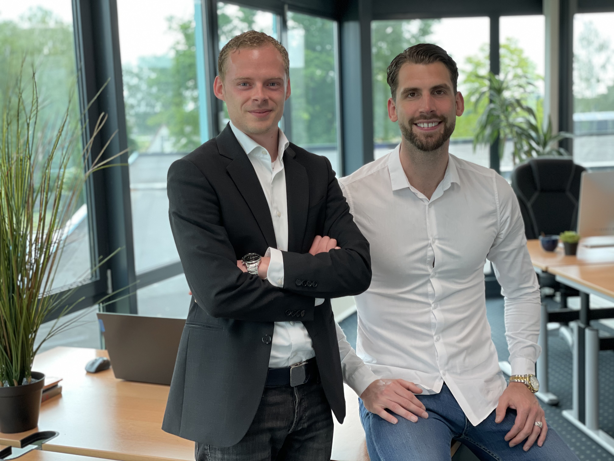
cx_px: 307
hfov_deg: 36.8
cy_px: 230
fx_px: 922
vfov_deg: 28.0
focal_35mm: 52
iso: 125
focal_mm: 6
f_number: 2
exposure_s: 1/100
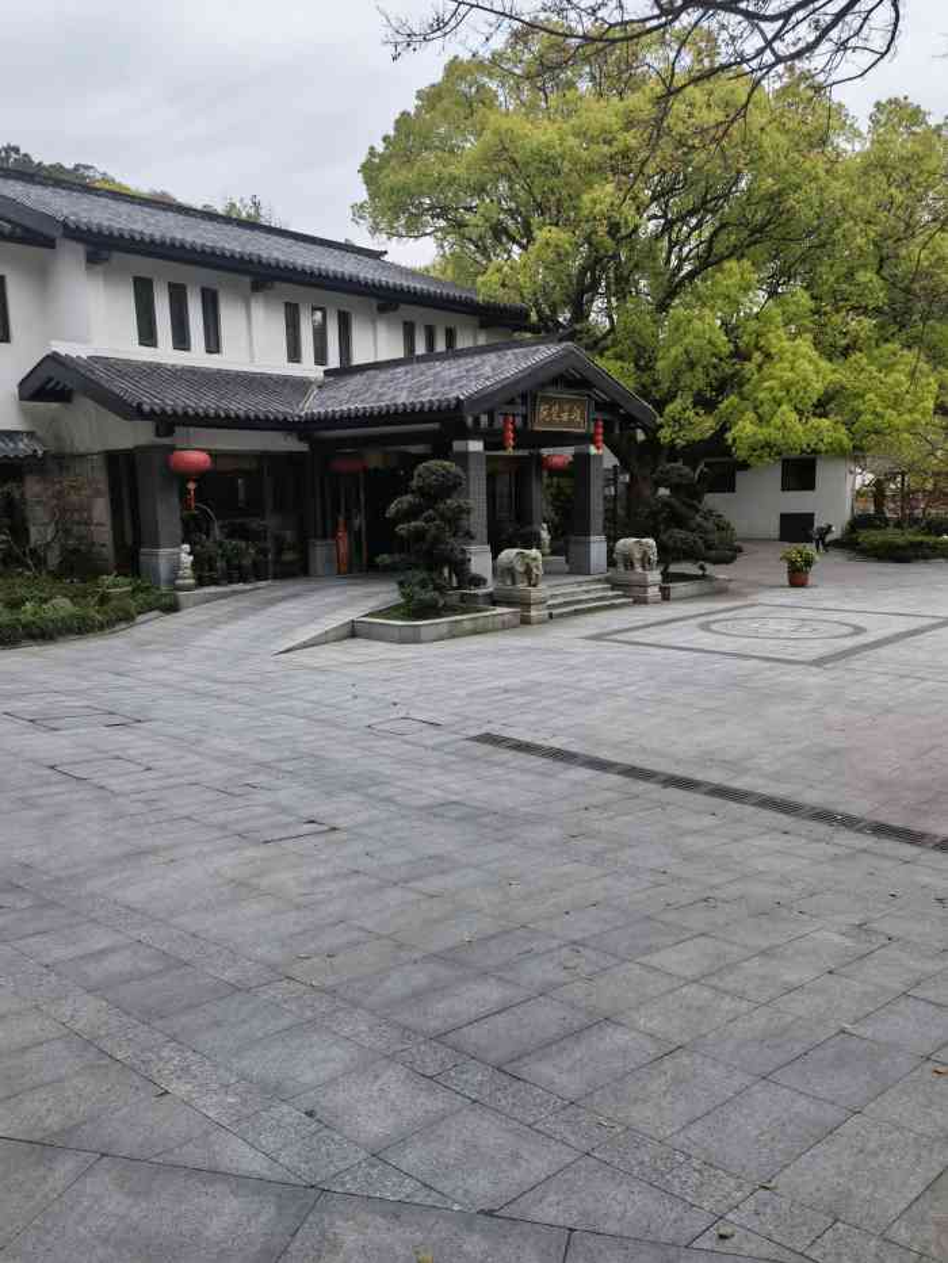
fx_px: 986
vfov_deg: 65.3
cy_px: 632
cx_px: 474
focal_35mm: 27
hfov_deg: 51.4
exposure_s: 1/3333
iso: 50
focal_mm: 6.67
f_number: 1.9
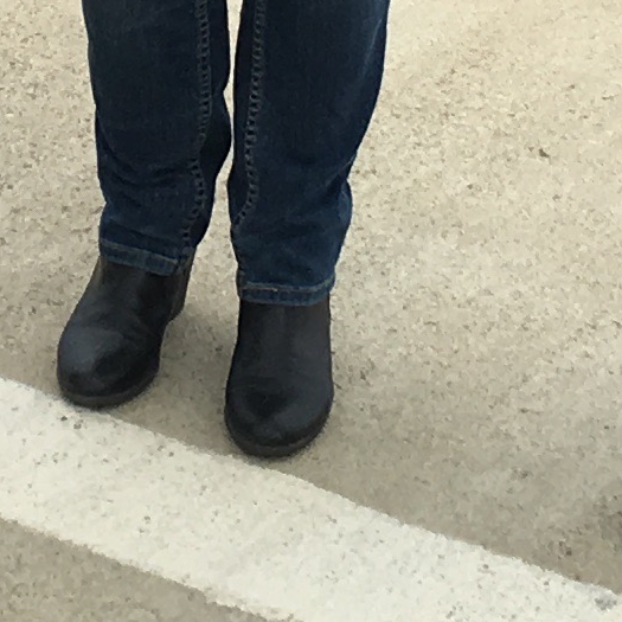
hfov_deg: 8.9
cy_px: -876
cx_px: 89
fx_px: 4005
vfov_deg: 8.2
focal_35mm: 197
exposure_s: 1/810
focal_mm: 4.15
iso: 25
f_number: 2.2
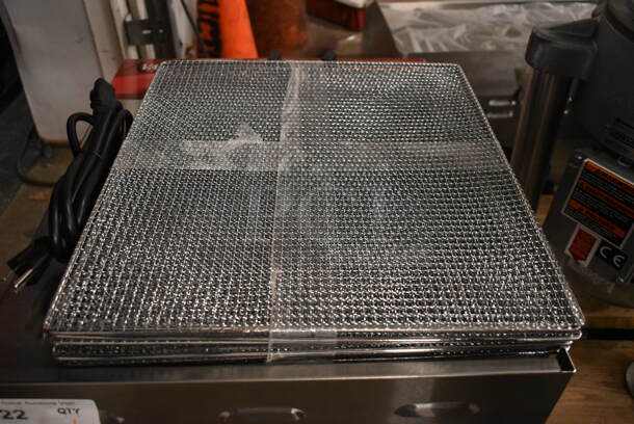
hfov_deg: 59.4
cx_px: 317
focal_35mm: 32
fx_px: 555
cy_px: 212
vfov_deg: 41.8
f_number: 3.8
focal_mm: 21
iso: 3600
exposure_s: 1/125
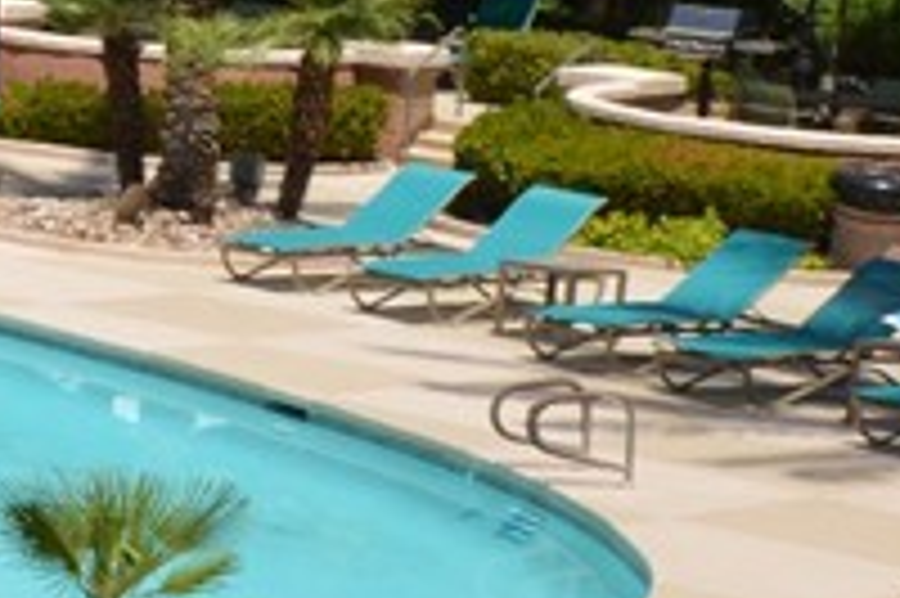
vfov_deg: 8.4
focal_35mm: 163
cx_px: -1456
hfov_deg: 10.4
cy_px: 31
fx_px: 4072
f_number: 10
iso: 100
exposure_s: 1/200
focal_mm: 20
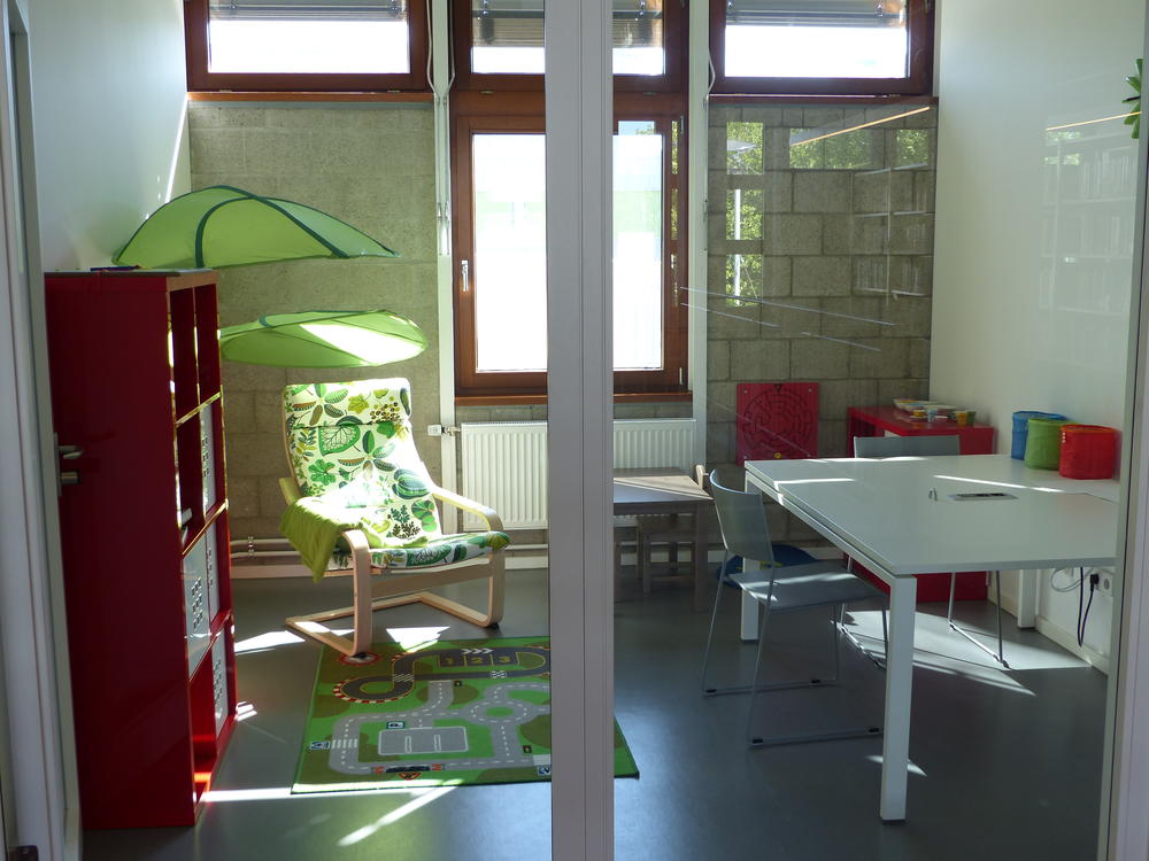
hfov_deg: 50.1
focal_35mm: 37
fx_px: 1228
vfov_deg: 38.7
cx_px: 574
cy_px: 430
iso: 100
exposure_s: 1/80
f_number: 2.8
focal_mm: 6.6
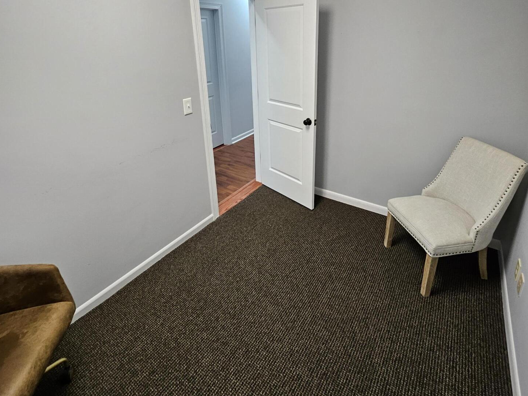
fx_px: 275
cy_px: 126
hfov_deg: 87.7
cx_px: 272
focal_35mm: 18
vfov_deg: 69.2
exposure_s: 1/60
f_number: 2.2
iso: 160
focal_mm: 1.74
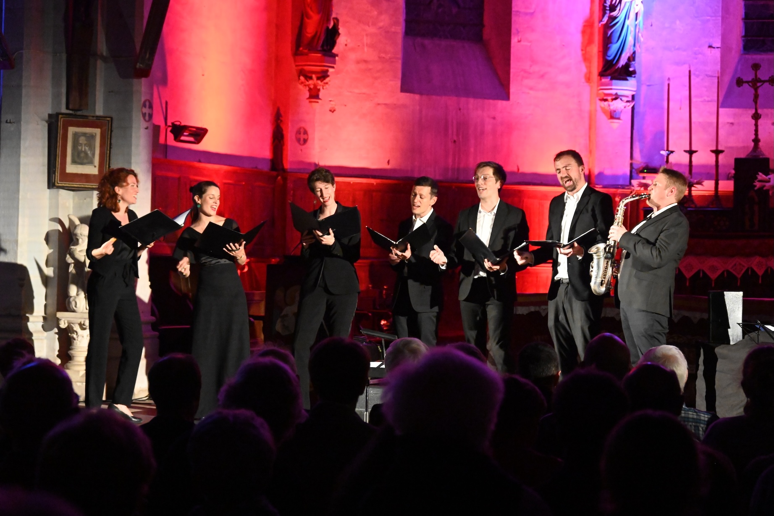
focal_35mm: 82
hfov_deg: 24.8
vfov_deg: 16.6
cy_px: 258
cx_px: 387
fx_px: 1763
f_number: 6.3
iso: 10000
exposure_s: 1/60
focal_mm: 82
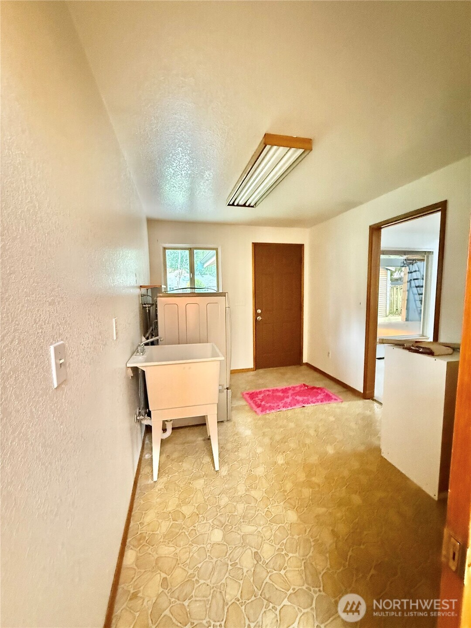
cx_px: 236
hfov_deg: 85.7
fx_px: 254
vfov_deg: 102.1
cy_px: 314
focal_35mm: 14
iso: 1250
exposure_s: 1/40
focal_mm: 2.22
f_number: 2.2
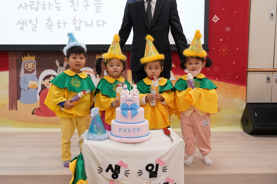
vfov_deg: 34.2
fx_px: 300
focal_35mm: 39
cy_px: 92
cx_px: 138
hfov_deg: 49.6
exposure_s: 1/125
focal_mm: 39
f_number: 6.3
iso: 2500
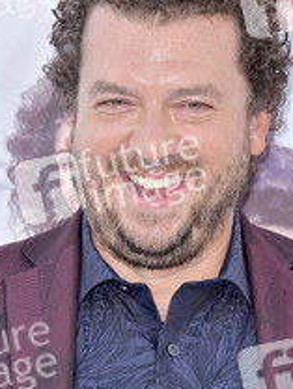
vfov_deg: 8.0
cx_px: 165
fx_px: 2796
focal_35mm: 248
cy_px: 274
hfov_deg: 6.0
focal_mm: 135
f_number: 7.1
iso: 320
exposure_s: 1/250
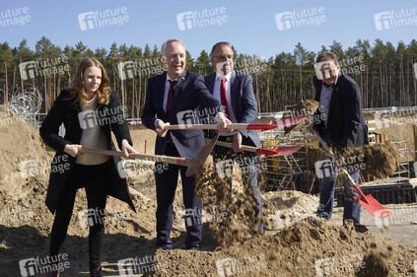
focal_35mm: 32
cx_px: 215
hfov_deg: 58.8
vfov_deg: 41.0
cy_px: 142
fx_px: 370
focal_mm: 30
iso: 100
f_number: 9
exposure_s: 1/250
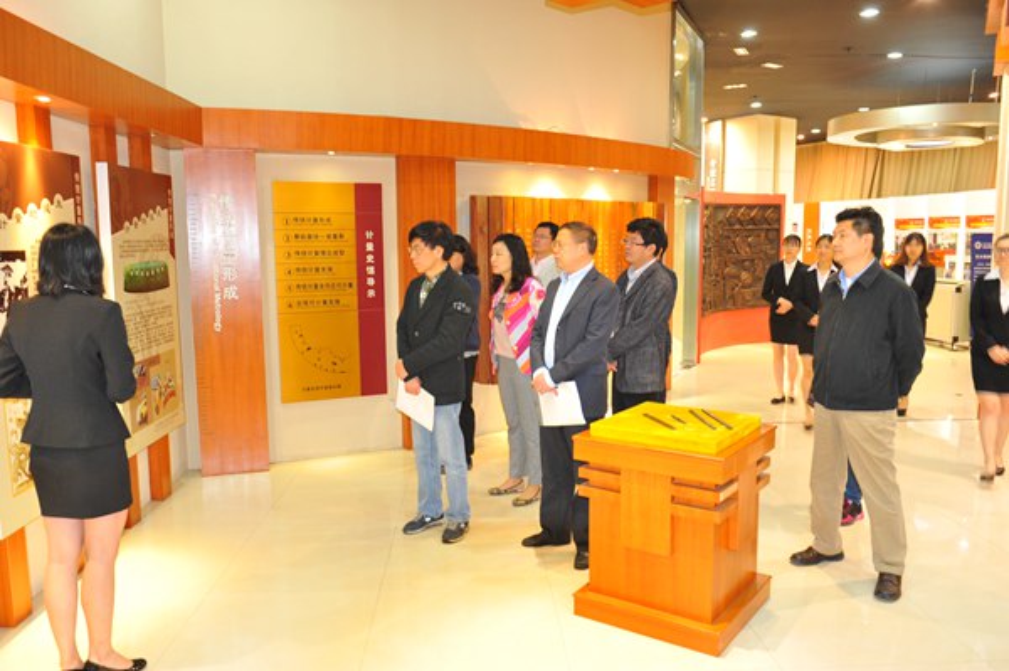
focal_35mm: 29
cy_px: 336
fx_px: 812
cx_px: 504
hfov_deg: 63.7
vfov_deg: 44.9
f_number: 5.6
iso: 1250
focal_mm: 29
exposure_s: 1/8
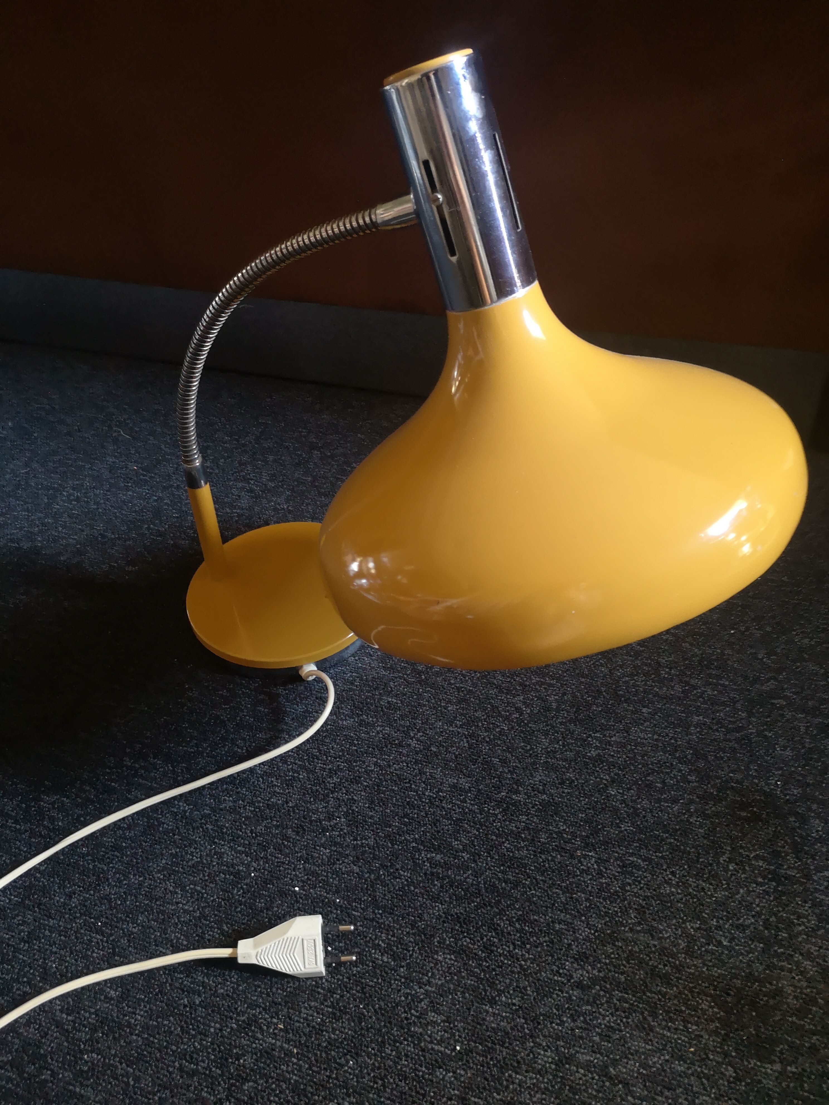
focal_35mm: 27
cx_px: 414
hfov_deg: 51.4
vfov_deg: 65.3
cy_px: 552
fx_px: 862
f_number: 1.8
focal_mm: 3.95
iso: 500
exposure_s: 1/25
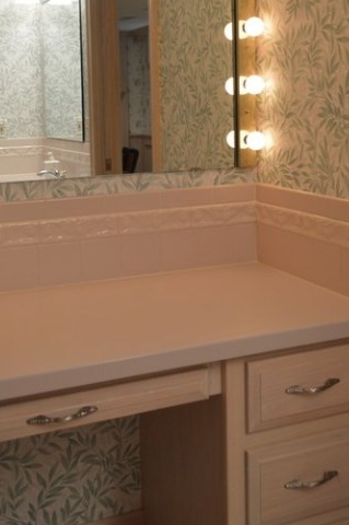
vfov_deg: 40.6
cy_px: 174
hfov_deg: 28.0
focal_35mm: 48
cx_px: 158
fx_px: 699
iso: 400
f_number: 3.8
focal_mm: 20
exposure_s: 1/60
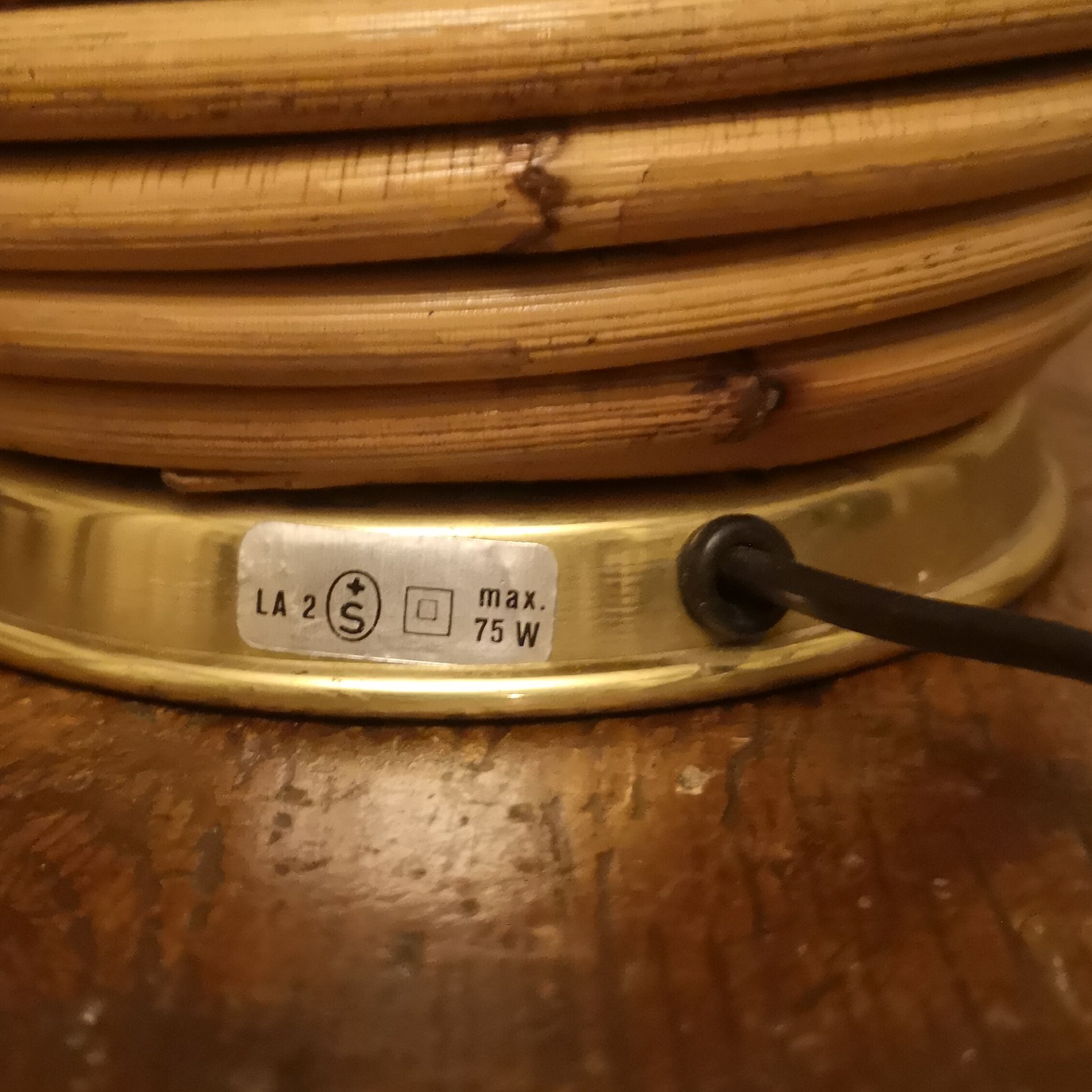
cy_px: 571
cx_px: 453
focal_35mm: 42
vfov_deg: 40.0
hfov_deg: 39.9
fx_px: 1499
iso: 800
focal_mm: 3.95
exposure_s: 1/16.7
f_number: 1.8
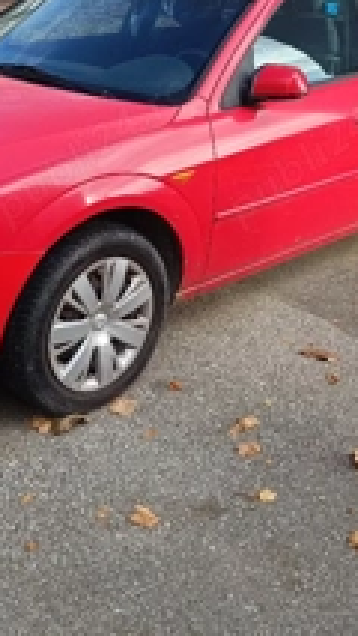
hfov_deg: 24.4
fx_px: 826
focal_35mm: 49
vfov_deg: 41.2
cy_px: 185
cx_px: 152
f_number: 1.88
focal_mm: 5.59
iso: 54
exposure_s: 1/294
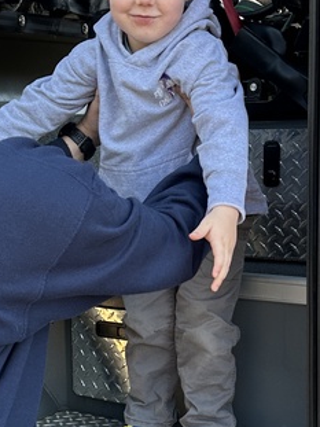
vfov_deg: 24.6
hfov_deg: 18.6
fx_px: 974
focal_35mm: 79
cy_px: 277
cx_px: 125
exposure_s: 1/173
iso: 64
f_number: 1.78
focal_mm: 6.86
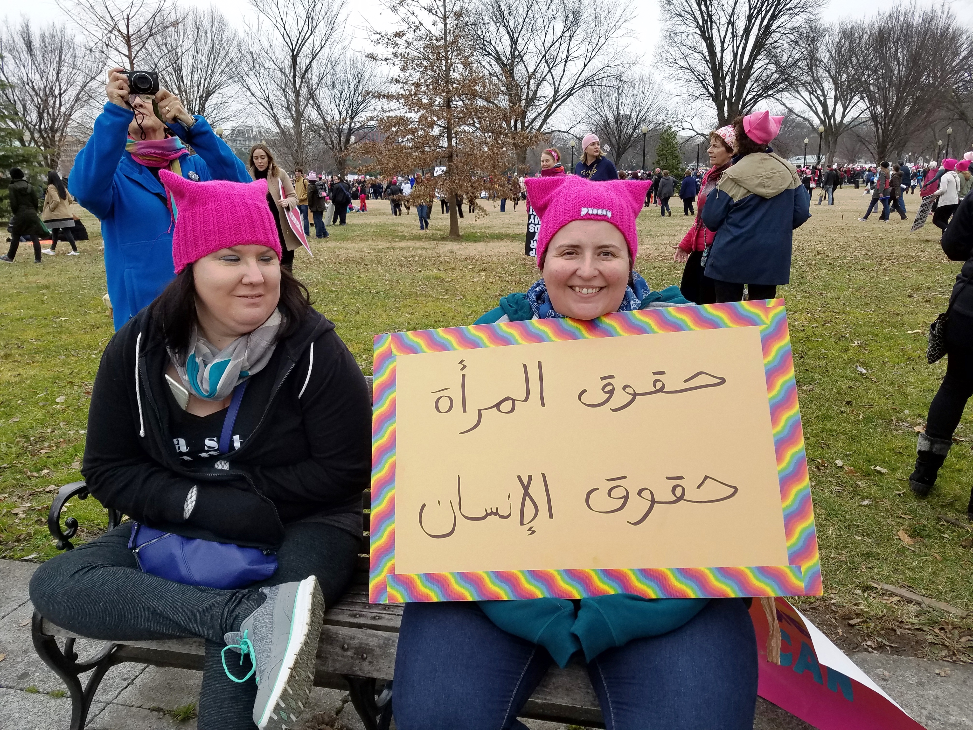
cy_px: 365
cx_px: 486
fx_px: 731
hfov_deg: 67.3
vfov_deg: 53.1
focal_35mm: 26
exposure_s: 1/140
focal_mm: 4.2
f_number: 1.7
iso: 50
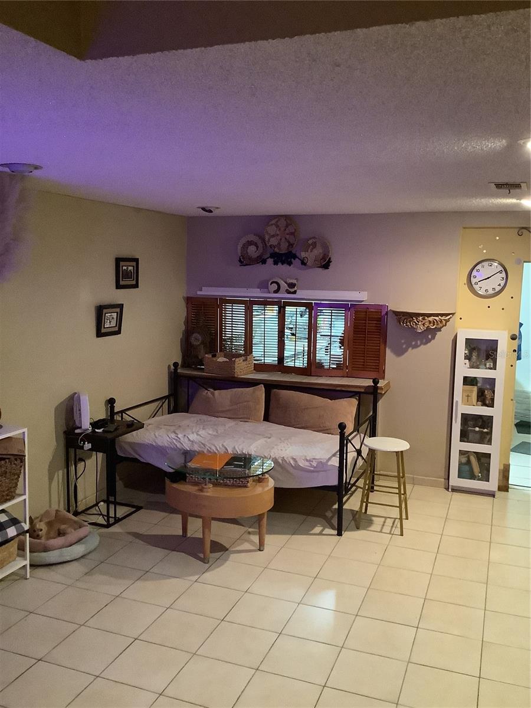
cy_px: 354
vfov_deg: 58.4
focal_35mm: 31
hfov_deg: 45.4
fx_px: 634
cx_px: 266
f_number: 2.4
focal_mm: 3.3
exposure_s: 1/30
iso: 640
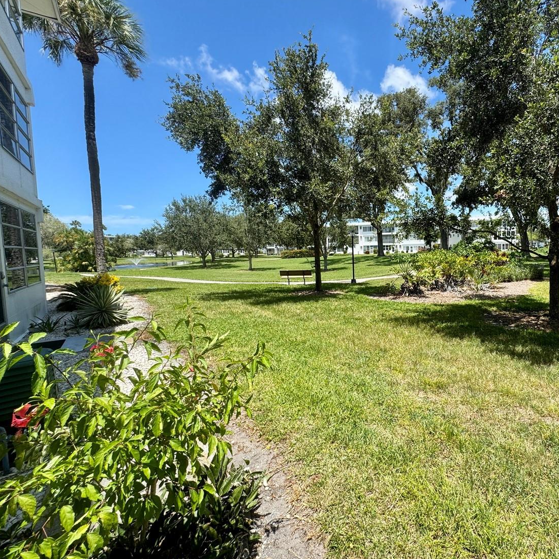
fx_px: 329
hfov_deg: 78.3
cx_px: 370
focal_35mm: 18
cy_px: 266
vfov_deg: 80.7
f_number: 2.2
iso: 40
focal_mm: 2.22
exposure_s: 1/1143
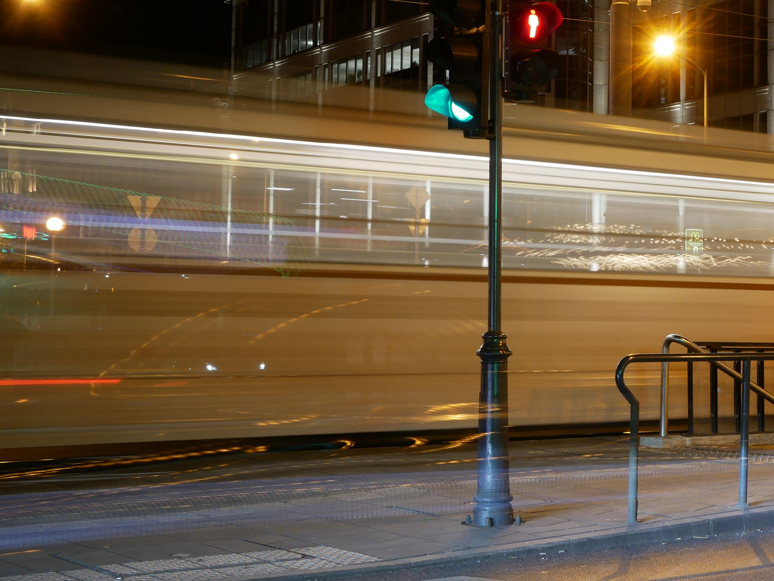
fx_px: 1633
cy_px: 249
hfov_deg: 25.6
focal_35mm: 73
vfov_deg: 20.2
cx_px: 739
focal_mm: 17
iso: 200
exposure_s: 1
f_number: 8
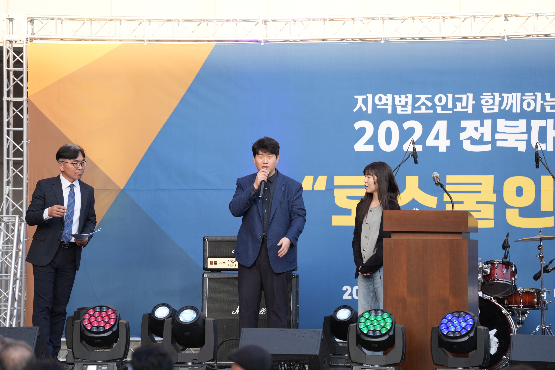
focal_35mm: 200
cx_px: 278
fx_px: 3083
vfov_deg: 6.9
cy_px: 185
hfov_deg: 10.3
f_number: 2.8
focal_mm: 200
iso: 250
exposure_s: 1/400
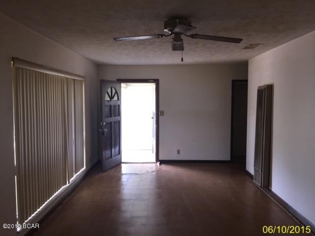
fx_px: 264
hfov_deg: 61.7
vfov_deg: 48.2
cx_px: 158
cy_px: 118
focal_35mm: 29
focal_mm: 4.15
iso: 40
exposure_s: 1/30
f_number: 2.2
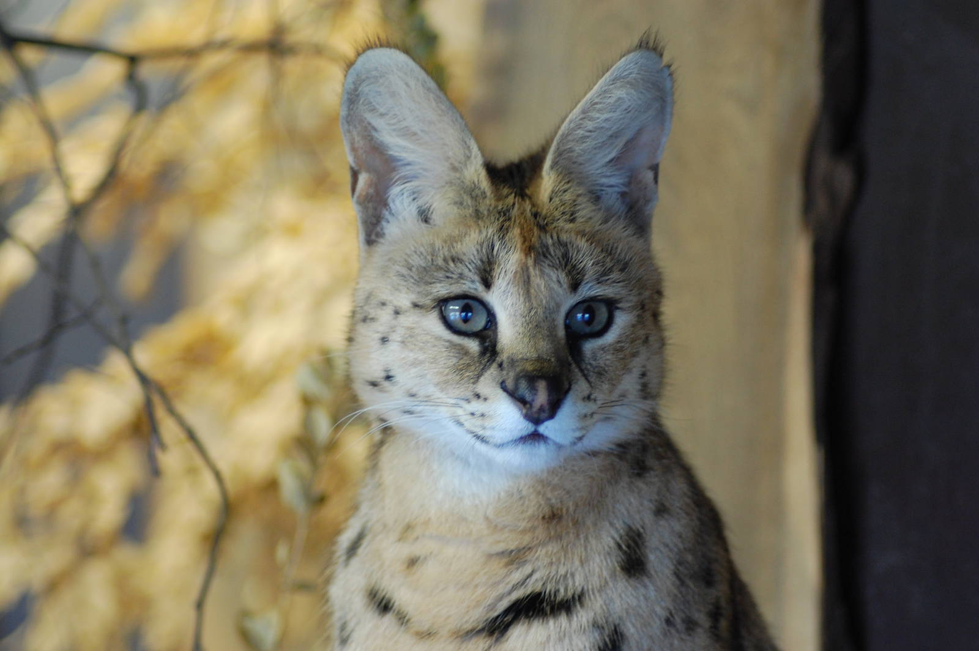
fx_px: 3750
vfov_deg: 9.9
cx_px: 490
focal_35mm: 138
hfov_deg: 14.9
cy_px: 326
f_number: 4
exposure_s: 1/15
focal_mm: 92
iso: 800
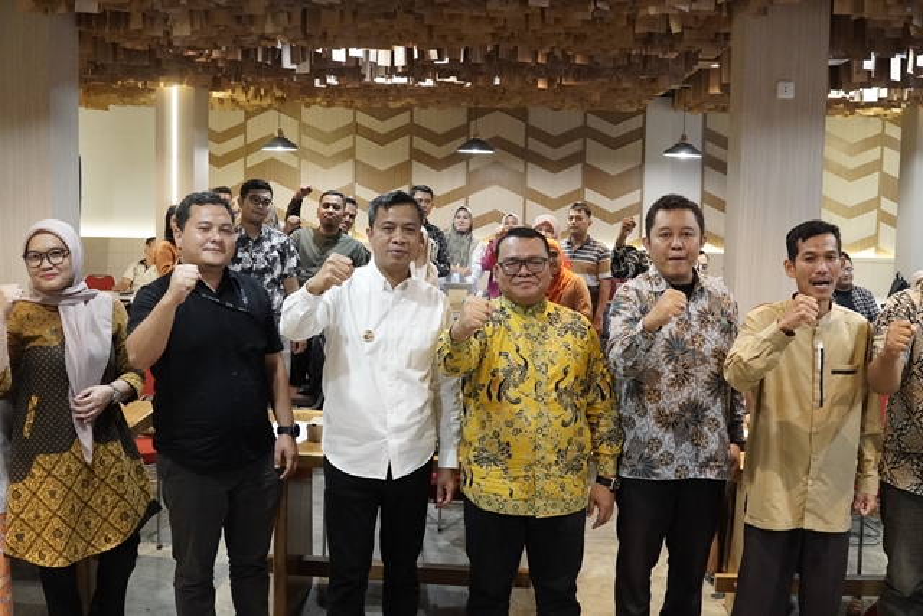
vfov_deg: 36.9
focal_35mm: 36
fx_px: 923
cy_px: 308
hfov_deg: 53.1
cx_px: 462
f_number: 4.5
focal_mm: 24
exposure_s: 1/100
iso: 6400
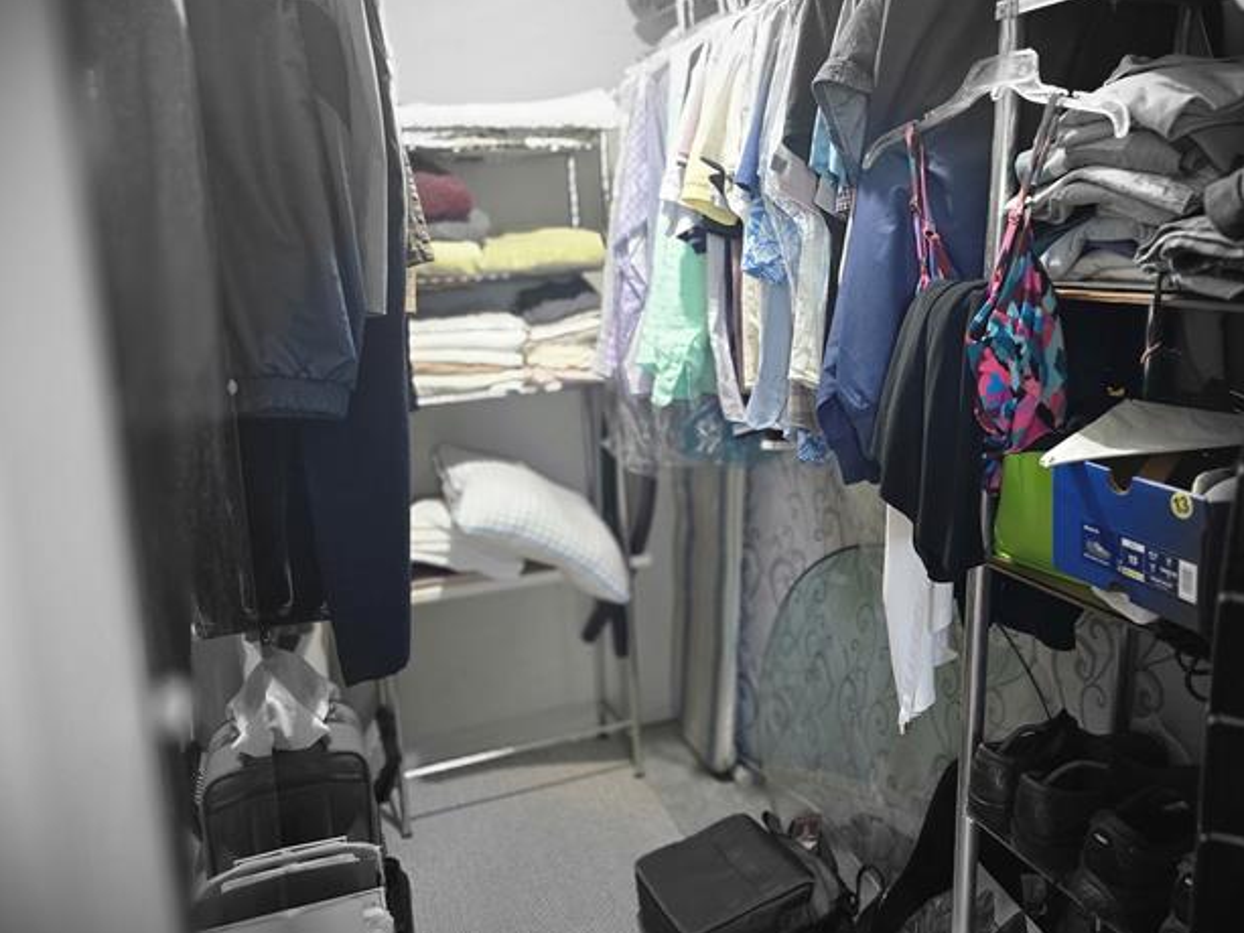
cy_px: 452
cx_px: 727
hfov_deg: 59.6
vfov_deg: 46.8
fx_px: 1078
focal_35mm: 30
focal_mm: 6.3
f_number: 1.7
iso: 800
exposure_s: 1/60
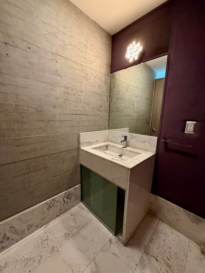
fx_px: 111
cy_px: 136
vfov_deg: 102.1
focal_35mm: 14
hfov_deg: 85.7
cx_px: 102
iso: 320
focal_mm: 2.22
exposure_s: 1/60
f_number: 2.2
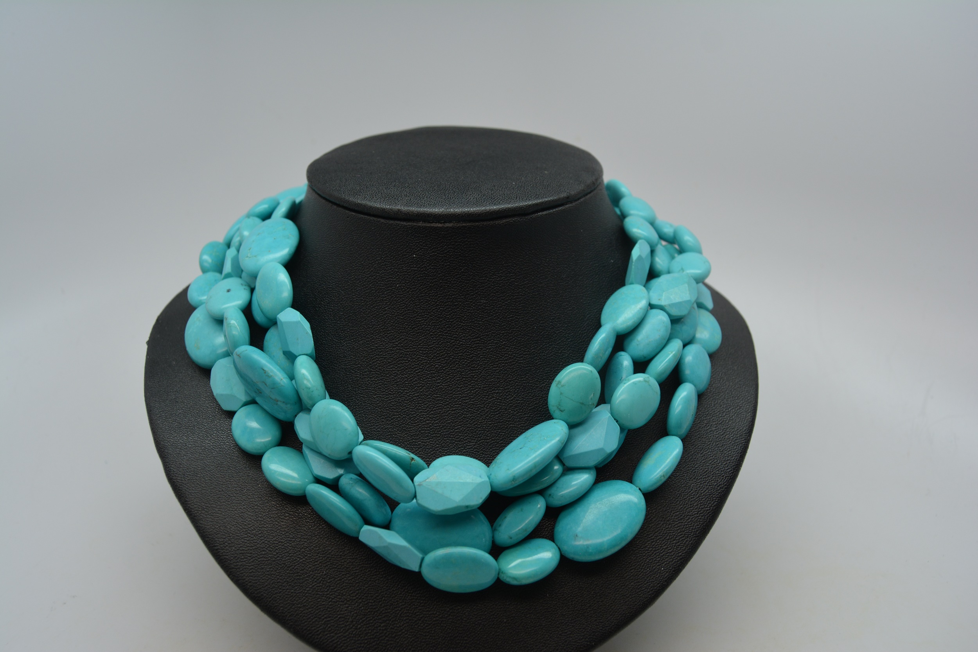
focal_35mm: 30
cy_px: 326
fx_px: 815
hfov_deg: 61.9
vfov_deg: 43.6
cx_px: 489
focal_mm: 20
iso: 360
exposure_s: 1/125
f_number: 5.6
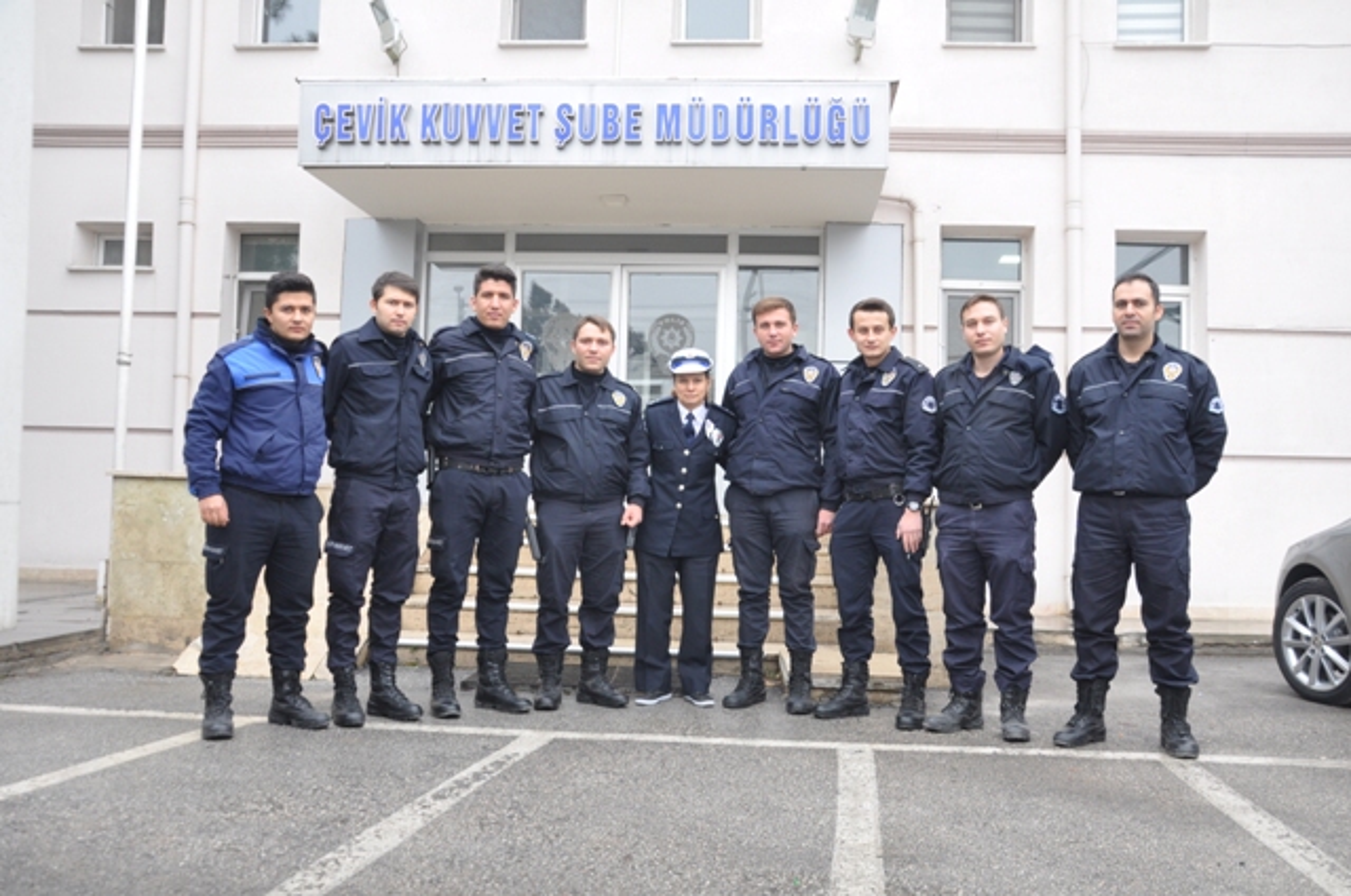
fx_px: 1181
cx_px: 676
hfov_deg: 59.6
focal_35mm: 32
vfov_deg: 41.6
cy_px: 448
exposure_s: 1/60
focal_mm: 21
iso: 640
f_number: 8
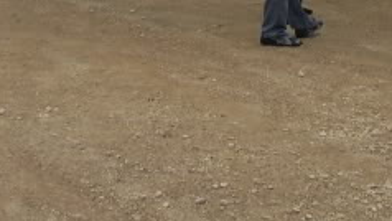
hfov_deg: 16.4
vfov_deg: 8.3
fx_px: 1362
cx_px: 221
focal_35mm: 131
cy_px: -358
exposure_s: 1/90
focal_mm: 6
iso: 80
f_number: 7.1
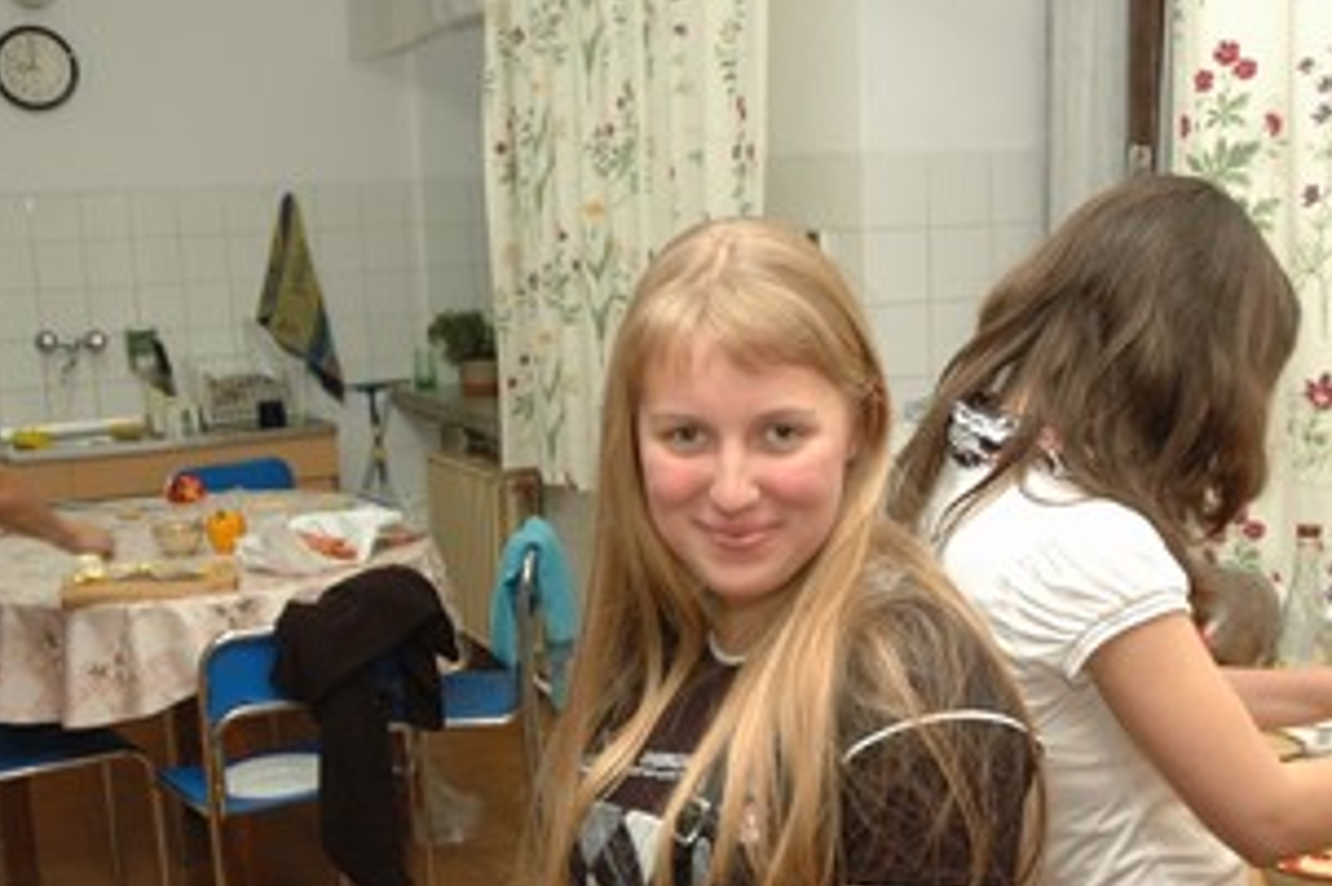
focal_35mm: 54
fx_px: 1984
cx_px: 710
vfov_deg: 25.1
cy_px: 542
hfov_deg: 37.1
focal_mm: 27
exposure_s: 1/60
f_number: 4
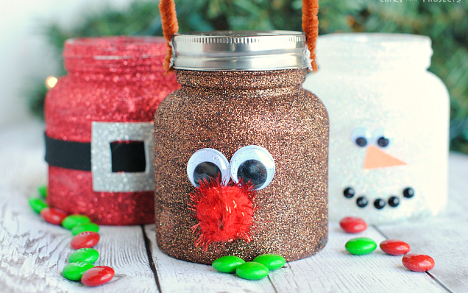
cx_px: 235
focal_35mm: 77
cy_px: 145
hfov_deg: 26.8
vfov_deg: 17.0
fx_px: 982
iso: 400
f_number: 4
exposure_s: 1/125
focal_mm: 50
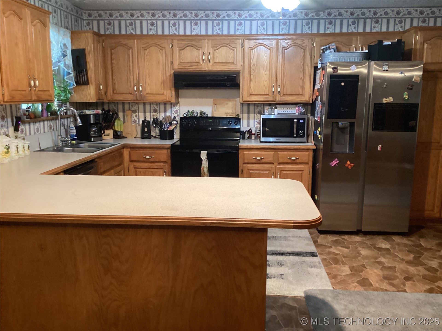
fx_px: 396
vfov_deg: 45.4
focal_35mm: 31
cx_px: 221
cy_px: 166
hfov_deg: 58.4
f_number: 2.4
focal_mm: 3.3
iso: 320
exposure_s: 1/40
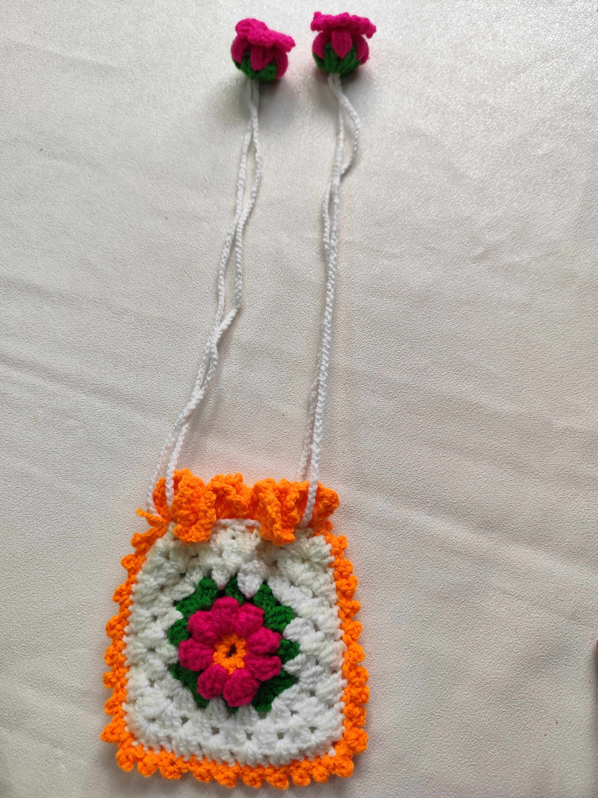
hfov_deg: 58.9
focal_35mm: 23
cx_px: 299
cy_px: 399
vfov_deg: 73.9
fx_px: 530
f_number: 1.65
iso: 640
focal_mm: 6.19
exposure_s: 1/100
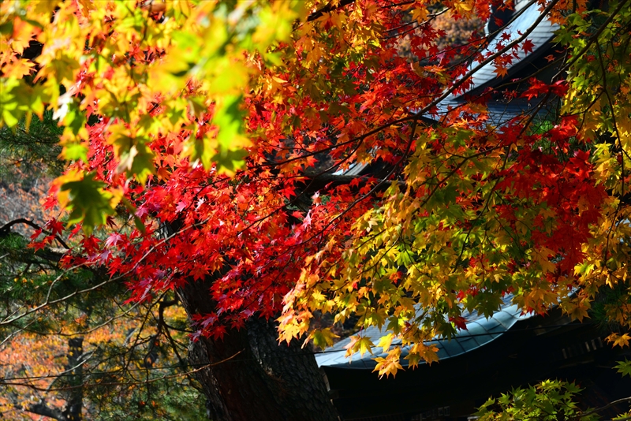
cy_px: 210
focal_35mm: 120
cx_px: 316
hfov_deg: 17.1
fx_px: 2104
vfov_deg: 11.4
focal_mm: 120
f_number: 10
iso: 800
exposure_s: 1/400
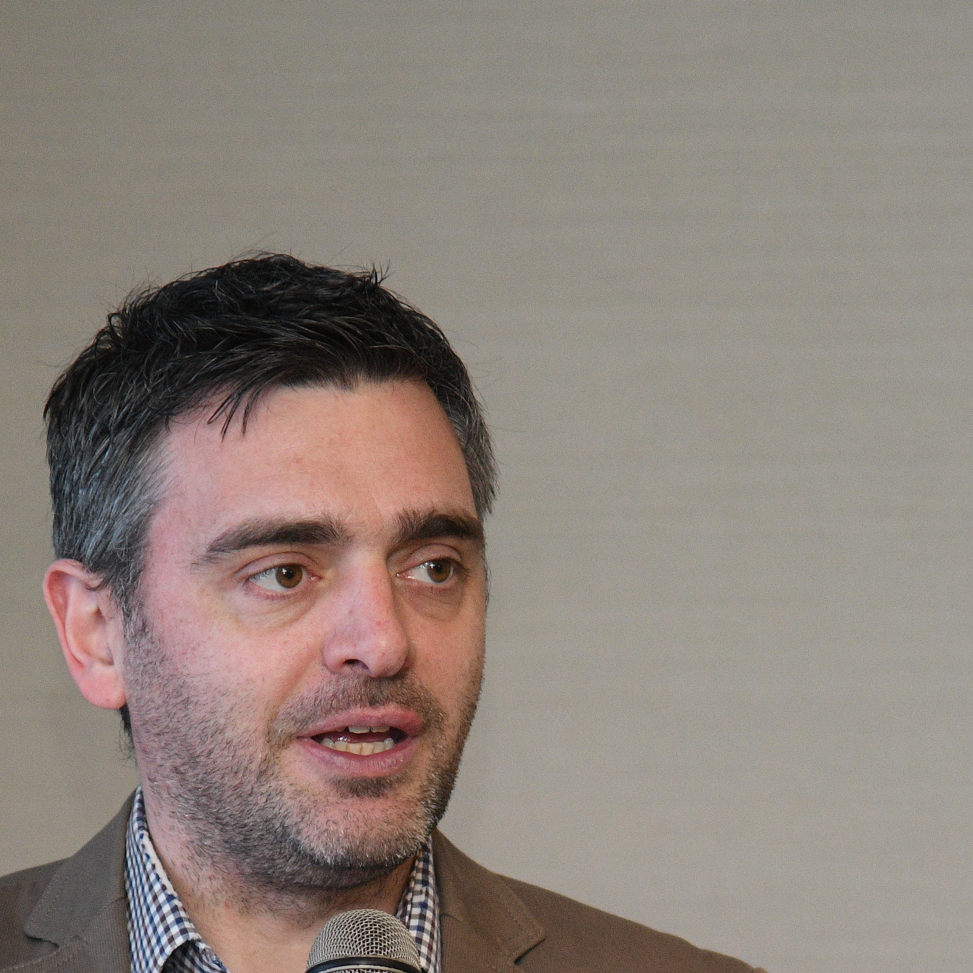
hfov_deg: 4.4
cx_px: 495
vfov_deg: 4.4
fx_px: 12784
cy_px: 956
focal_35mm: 402
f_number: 4
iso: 2000
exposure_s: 1/160
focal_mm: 145
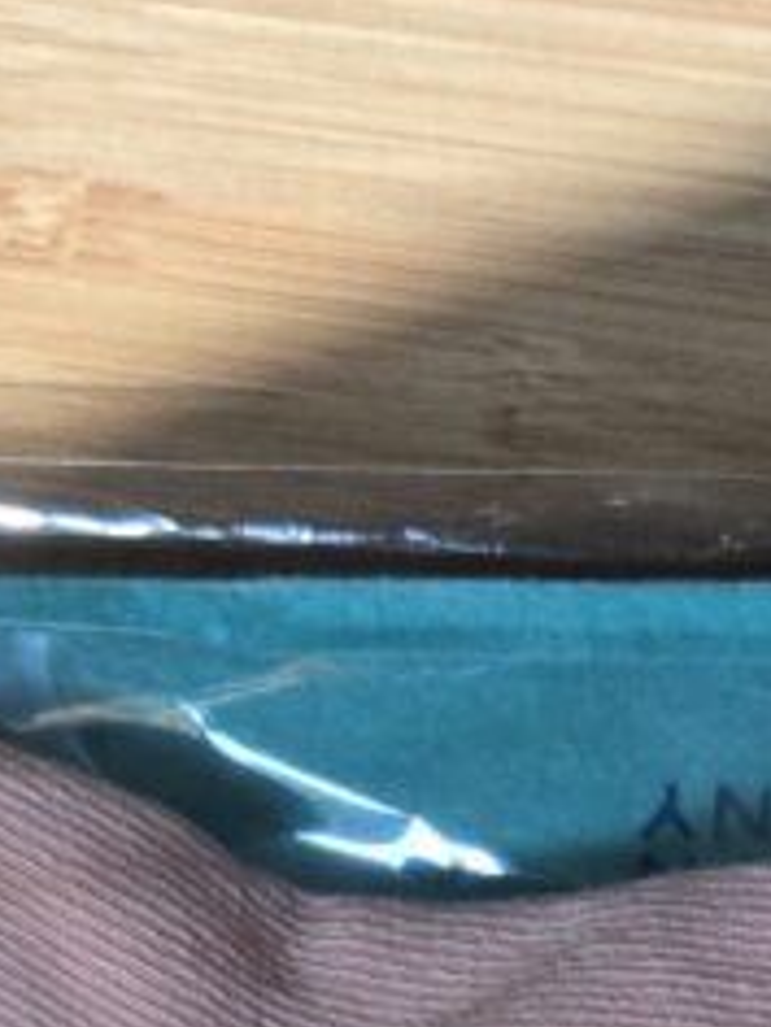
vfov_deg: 17.5
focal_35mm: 100
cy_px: 1580
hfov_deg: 14.7
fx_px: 2970
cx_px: 579
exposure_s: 1/180
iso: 64
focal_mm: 5.4
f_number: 1.8
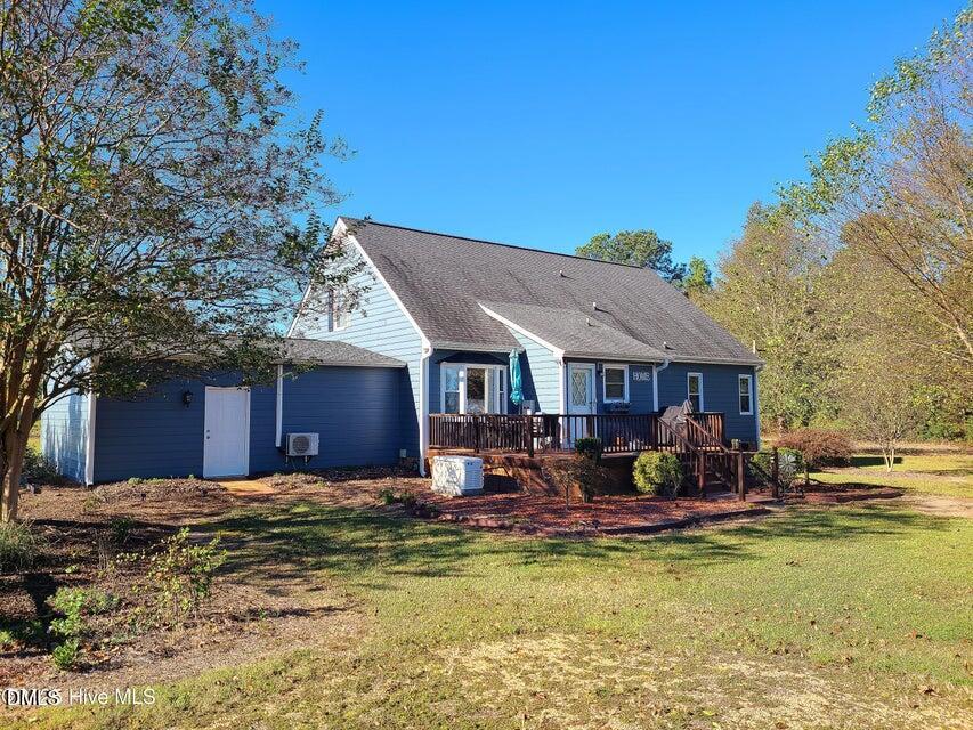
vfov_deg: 53.1
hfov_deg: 67.3
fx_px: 731
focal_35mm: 26
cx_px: 486
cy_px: 365
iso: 40
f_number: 1.8
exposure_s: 1/1000
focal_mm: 5.4
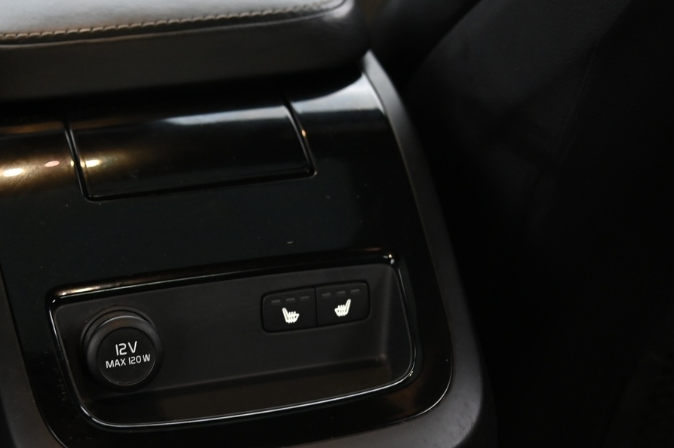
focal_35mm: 80
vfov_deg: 16.9
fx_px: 1497
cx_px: 208
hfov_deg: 25.2
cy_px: 345
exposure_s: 1/10
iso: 2000
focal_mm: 44
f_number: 4
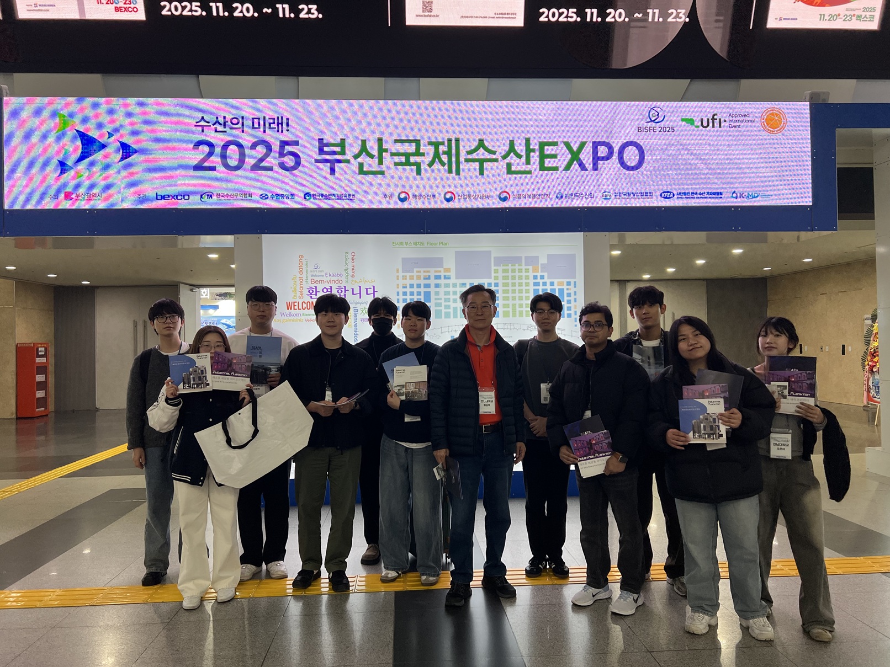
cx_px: 445
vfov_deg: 53.1
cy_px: 334
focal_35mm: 26
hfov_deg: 67.3
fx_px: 668
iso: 64
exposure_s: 1/120
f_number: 1.5
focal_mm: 5.7
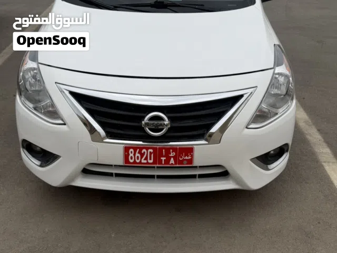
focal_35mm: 24
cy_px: 126
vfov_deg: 56.8
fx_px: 234
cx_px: 168
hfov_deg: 71.6
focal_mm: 6.76
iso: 80
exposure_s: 1/10309
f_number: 1.78
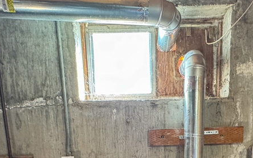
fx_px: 234
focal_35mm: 34
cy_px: 171
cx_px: 146
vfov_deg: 32.9
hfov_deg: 56.5
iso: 500
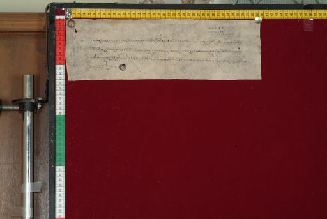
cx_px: 164
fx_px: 805
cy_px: 110
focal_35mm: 88
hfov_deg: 23.0
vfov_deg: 15.5
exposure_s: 1/20
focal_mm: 59
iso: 160
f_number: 13
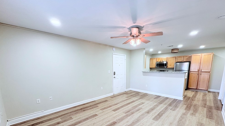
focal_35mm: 16
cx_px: 117
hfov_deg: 99.3
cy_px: 83
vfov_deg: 65.4
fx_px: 95
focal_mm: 2.22
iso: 250
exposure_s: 1/60
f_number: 2.2
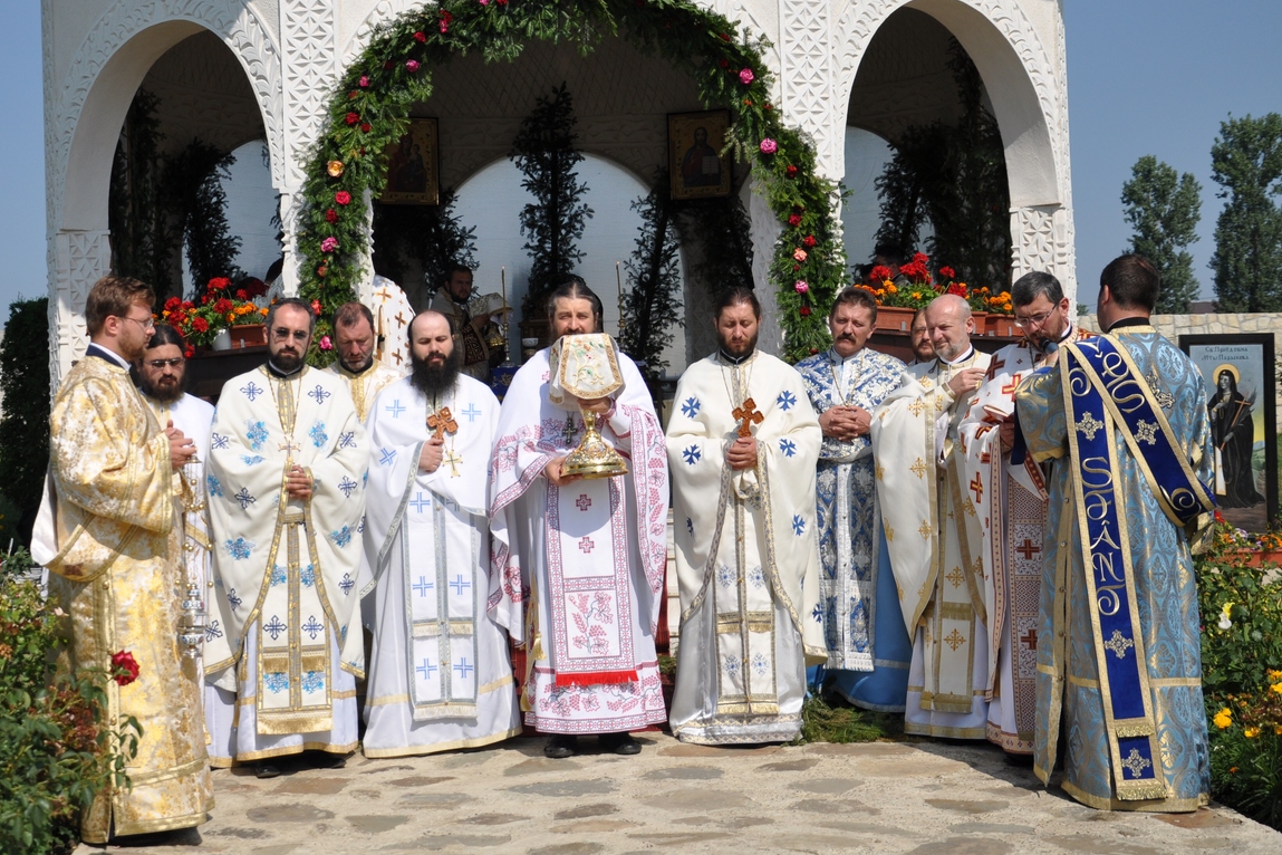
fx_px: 1674
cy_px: 414
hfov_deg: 41.9
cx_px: 656
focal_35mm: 47
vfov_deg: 28.6
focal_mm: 30
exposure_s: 1/2500
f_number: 25
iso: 200
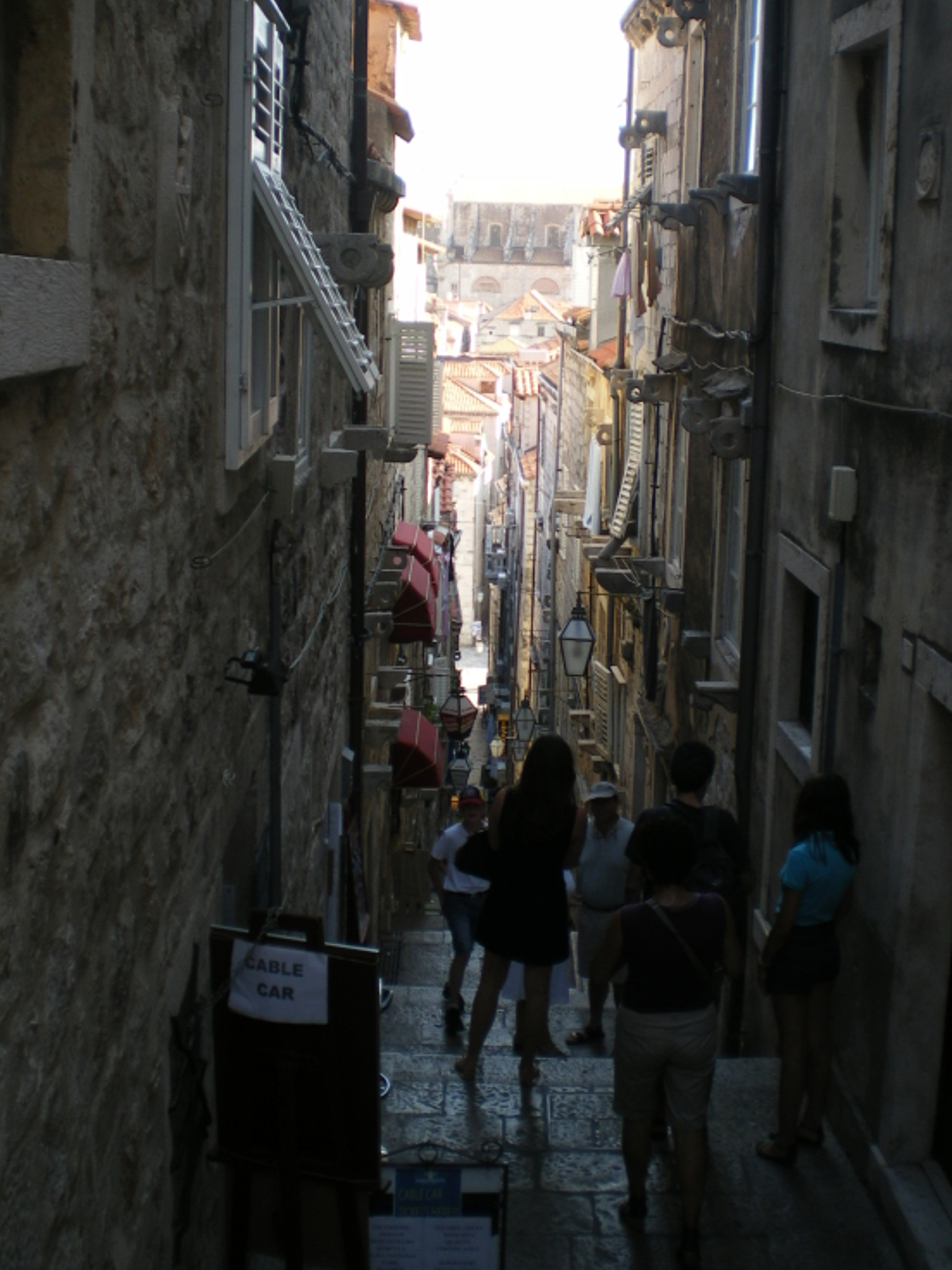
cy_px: 512
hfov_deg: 32.8
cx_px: 546
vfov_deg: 42.8
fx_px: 1613
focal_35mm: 44
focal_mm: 6.3
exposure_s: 1/160
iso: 50
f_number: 3.1
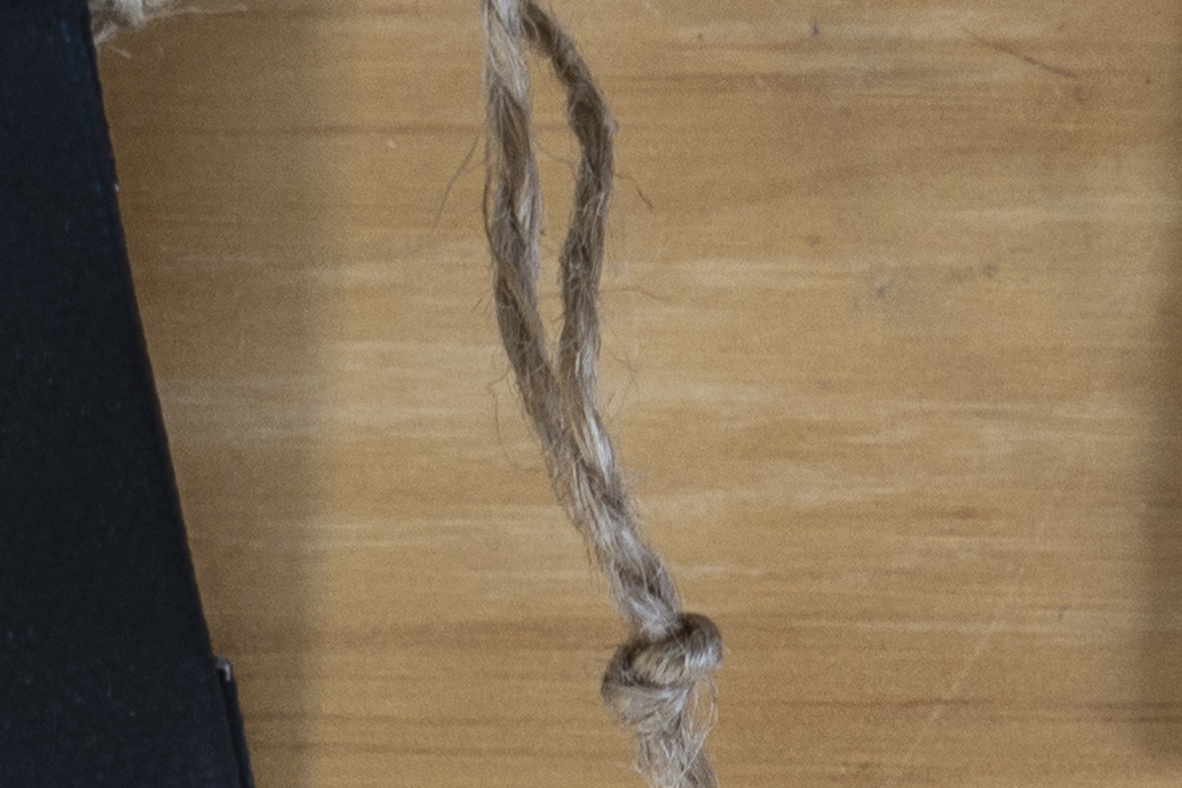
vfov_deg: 5.1
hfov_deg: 7.7
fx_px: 8733
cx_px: 586
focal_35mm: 266
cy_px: -731
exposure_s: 1/20
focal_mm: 15.74
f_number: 2.8
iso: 160
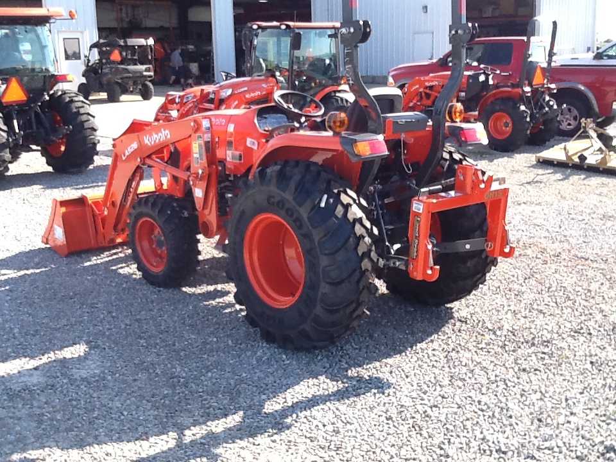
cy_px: 231
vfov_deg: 32.9
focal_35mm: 44
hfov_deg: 42.9
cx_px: 308
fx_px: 783
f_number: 2.4
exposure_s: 1/334
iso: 40
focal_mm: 2.03
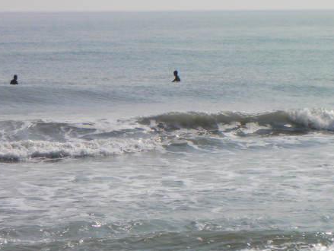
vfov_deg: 5.9
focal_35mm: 252
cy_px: 79
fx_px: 2433
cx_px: 174
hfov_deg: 7.9
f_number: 5.9
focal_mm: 28.9
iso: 50
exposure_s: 1/516
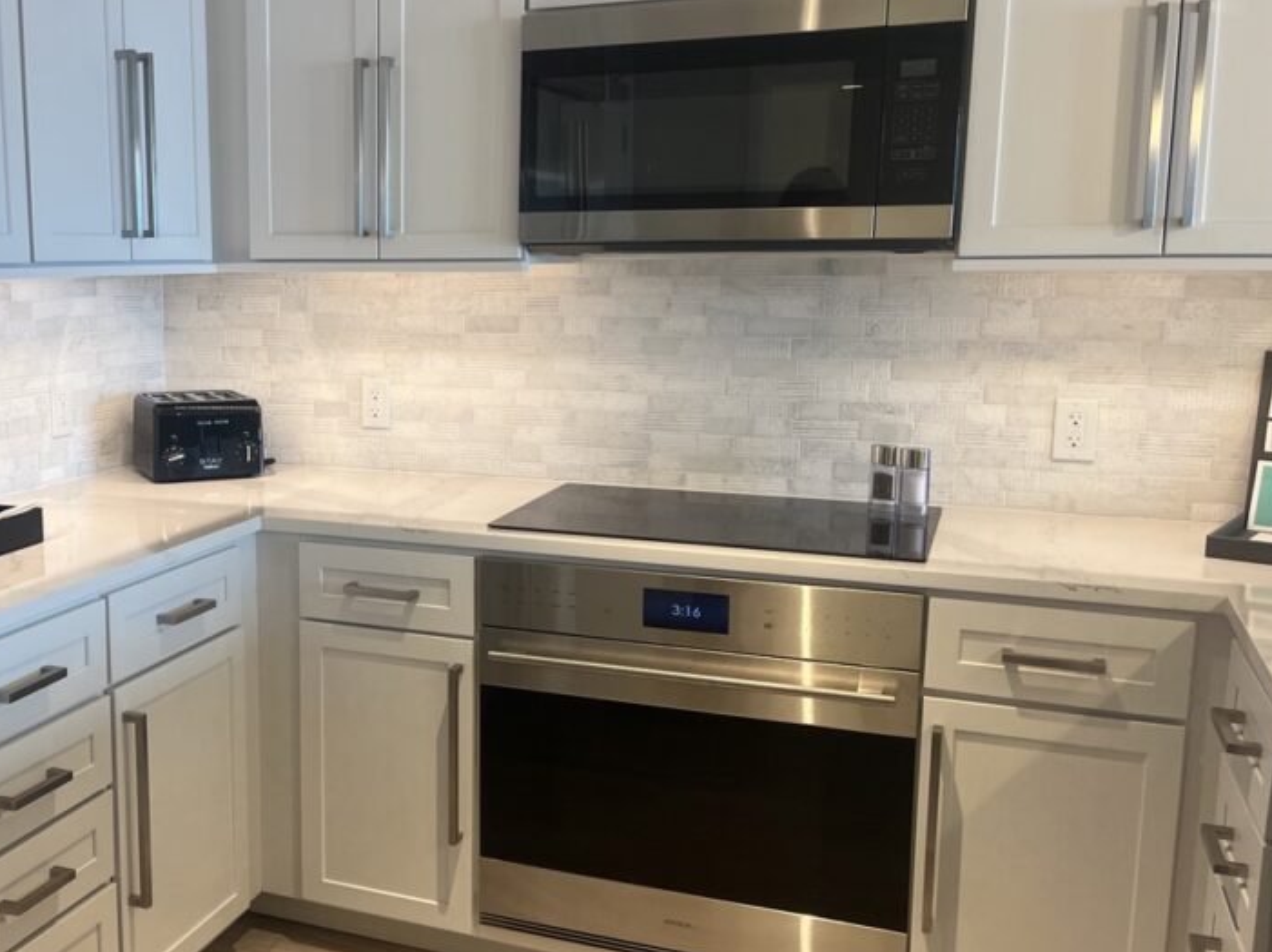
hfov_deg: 47.6
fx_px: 1396
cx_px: 357
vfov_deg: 37.7
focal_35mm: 38
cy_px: 491
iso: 100
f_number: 1.6
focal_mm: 5.1
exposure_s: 1/120
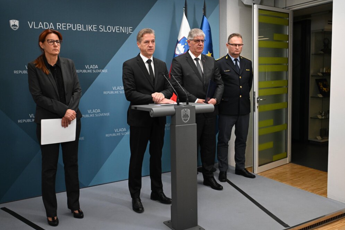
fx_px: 335
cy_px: 115
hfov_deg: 54.4
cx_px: 172
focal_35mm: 35
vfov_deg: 37.8
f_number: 6.3
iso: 3200
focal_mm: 34
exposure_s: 1/640
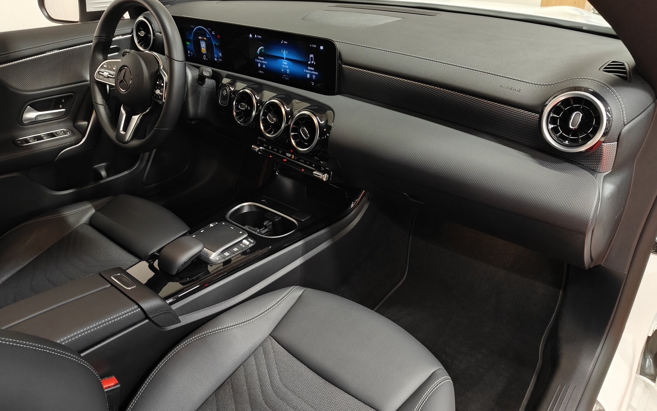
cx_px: 334
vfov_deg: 47.6
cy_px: 209
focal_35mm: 26
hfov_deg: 70.4
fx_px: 466
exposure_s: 1/50
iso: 160
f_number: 1.8
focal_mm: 5.59
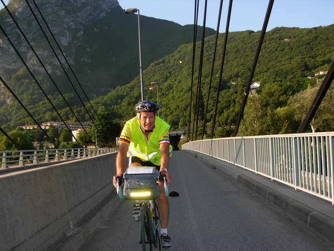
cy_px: 126
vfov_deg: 37.7
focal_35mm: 38
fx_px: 367
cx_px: 167
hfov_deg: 49.0
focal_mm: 6.3
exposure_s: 1/406
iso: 79
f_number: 2.9
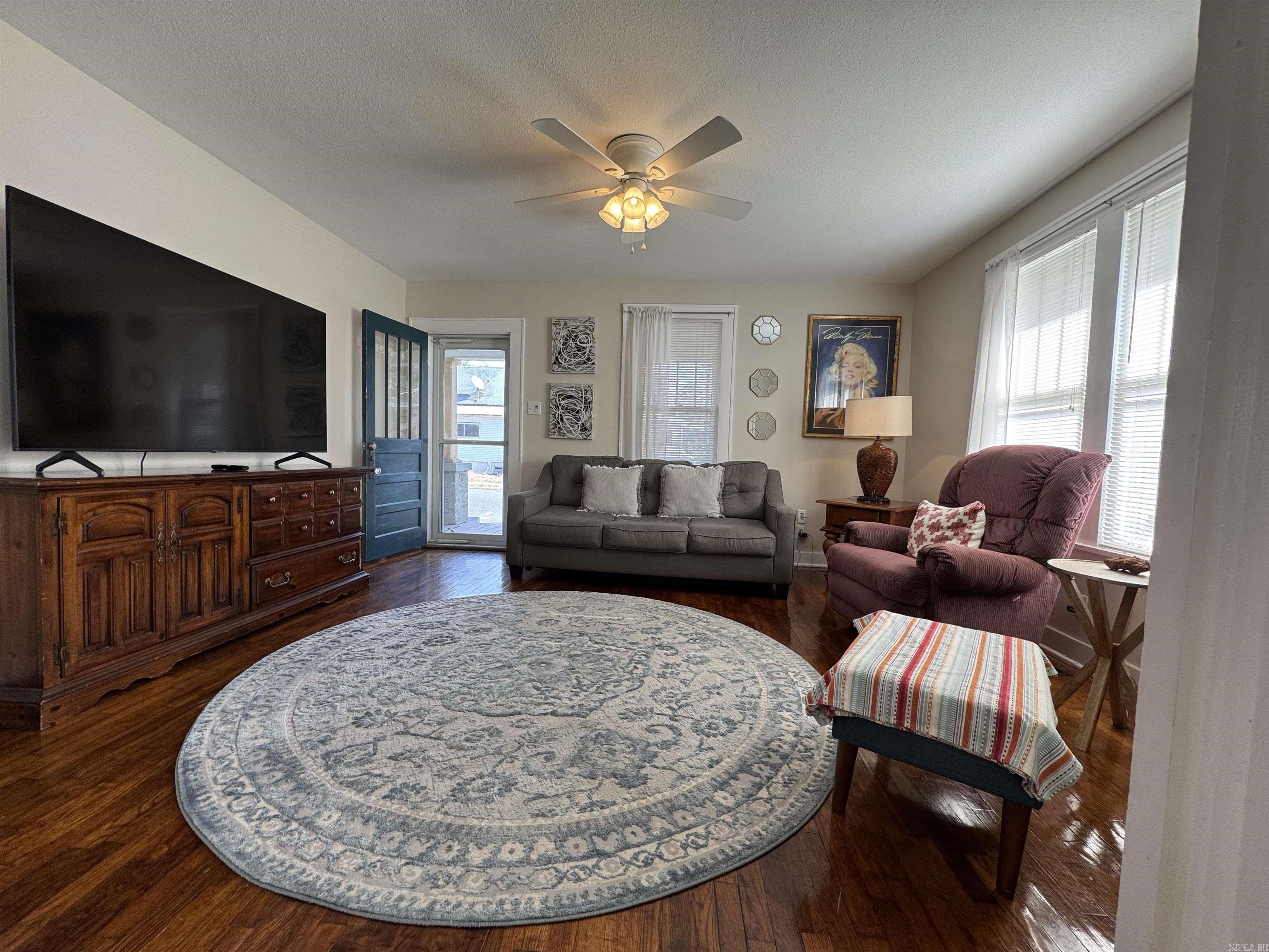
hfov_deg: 102.1
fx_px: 513
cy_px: 476
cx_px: 634
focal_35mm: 14
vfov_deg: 85.7
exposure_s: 1/120
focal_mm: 2.22
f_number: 2.2
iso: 80
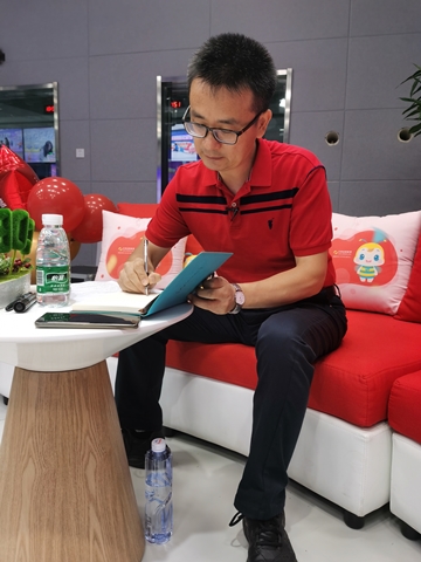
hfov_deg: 51.4
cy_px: 281
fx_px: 438
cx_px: 210
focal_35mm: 27
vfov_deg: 65.3
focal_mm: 5.56
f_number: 1.6
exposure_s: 1/100
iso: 64
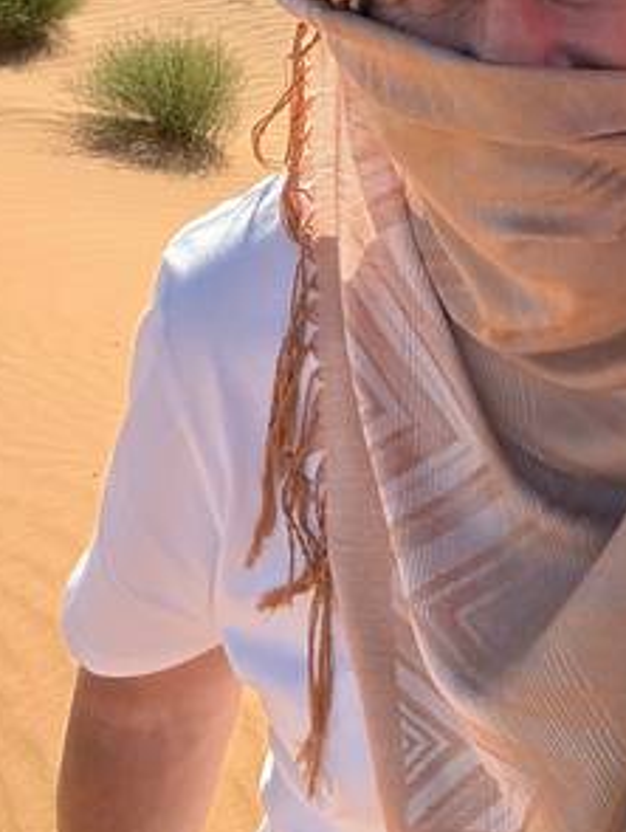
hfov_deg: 22.4
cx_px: 477
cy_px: -51
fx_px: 1564
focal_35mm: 65
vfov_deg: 27.6
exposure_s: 1/1101
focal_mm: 2.69
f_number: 1.9
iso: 40
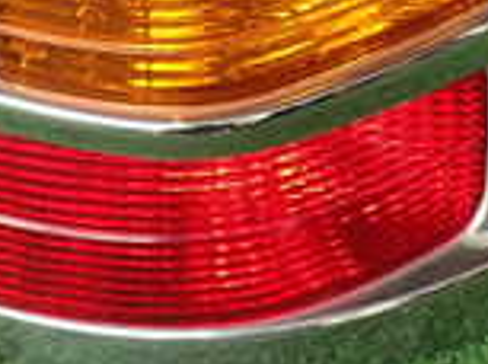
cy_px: -188
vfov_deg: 11.9
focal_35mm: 118
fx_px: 1660
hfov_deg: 16.7
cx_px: 166
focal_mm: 5.4
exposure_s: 1/60
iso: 100
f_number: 2.3
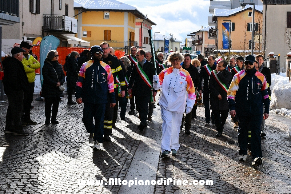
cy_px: 97
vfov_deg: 33.4
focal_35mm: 40
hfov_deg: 48.5
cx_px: 146
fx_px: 323
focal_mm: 27
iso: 100
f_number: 10
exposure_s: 1/400
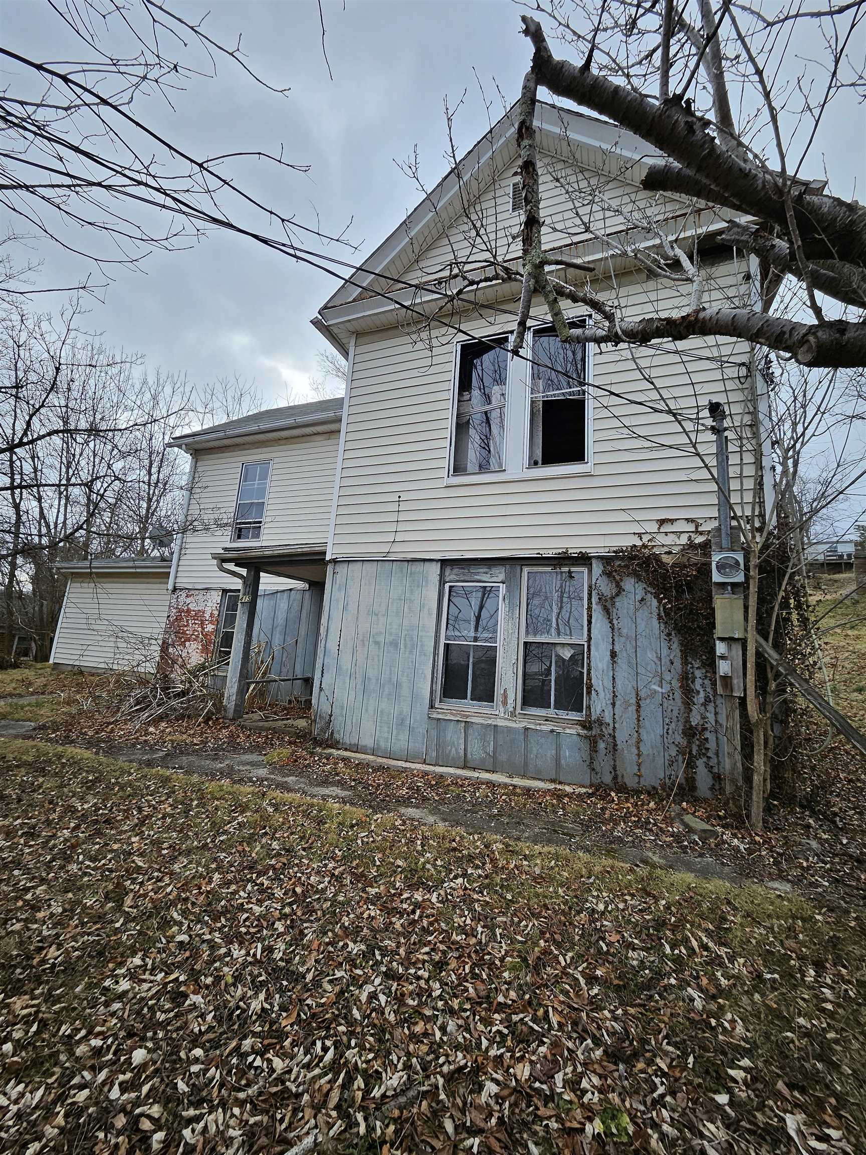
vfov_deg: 106.2
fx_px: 434
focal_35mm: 13
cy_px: 578
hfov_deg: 89.9
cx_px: 433
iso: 32
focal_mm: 1.74
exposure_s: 1/144
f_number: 2.2
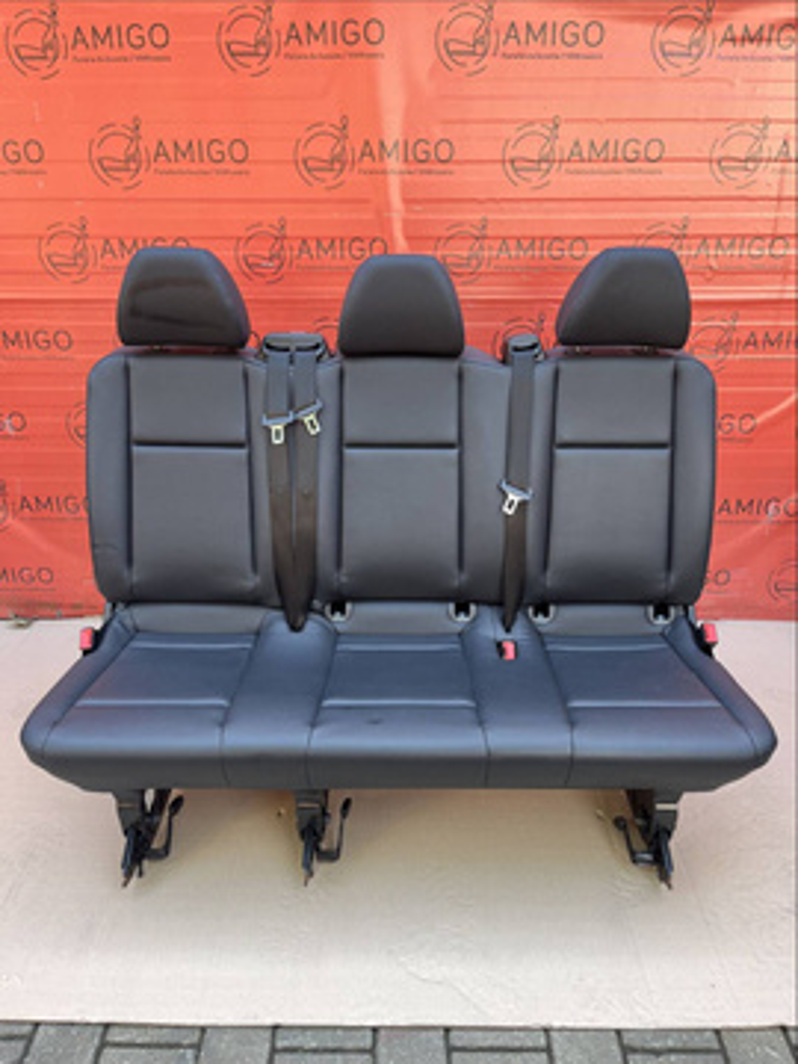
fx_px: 799
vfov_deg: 67.3
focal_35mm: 26
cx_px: 399
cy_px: 532
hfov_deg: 53.1
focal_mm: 5.1
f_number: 1.6
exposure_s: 1/106
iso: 125
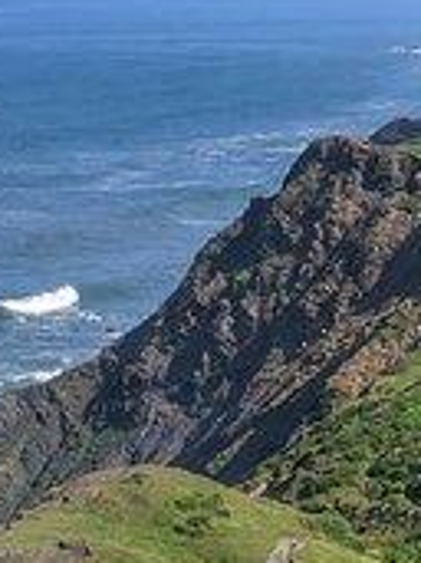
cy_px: 300
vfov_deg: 17.4
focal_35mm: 113
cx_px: 359
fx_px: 1835
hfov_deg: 13.0
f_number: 1.8
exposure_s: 1/2611
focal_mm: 4.44
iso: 64
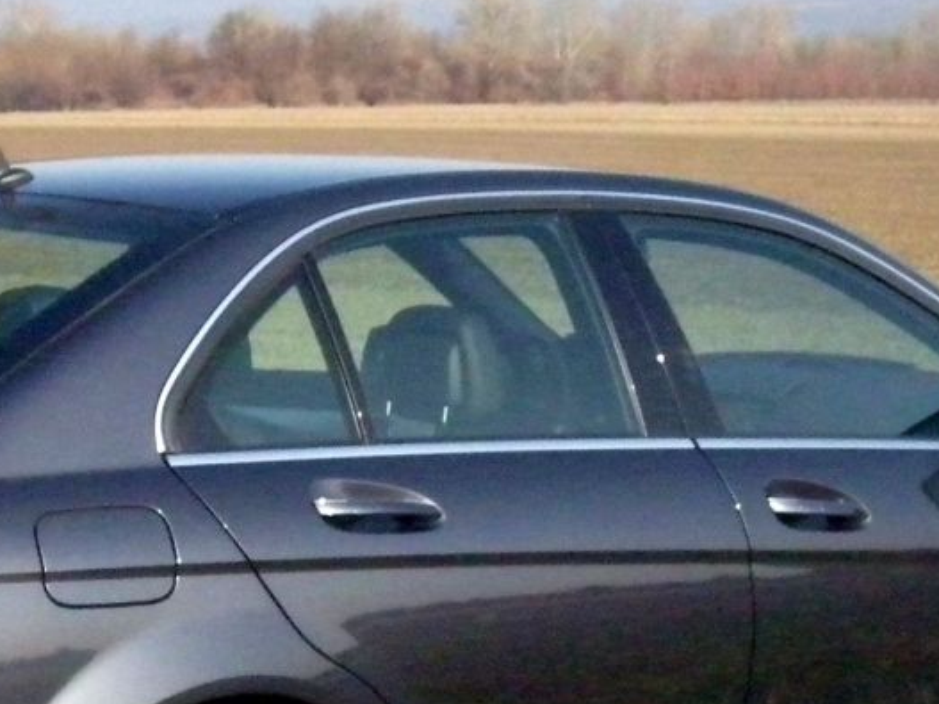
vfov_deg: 11.1
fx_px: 3607
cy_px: 446
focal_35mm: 133
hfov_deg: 14.8
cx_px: 323
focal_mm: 7.1
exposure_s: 1/1500
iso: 800
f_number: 6.1
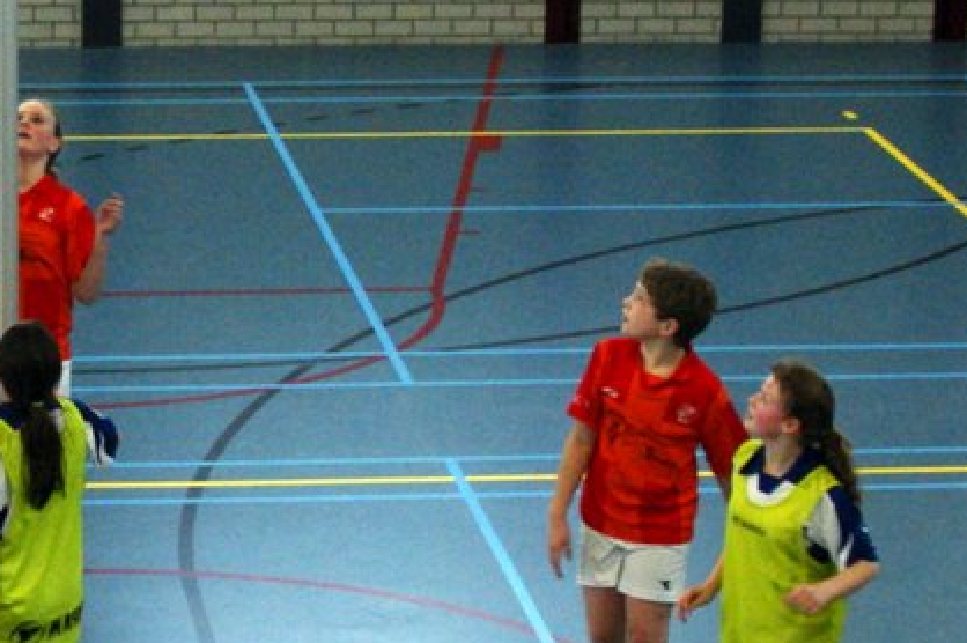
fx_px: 3006
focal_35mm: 112
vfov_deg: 12.2
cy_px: 247
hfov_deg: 17.3
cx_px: -238
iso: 800
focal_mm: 26
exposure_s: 1/100
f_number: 7.1
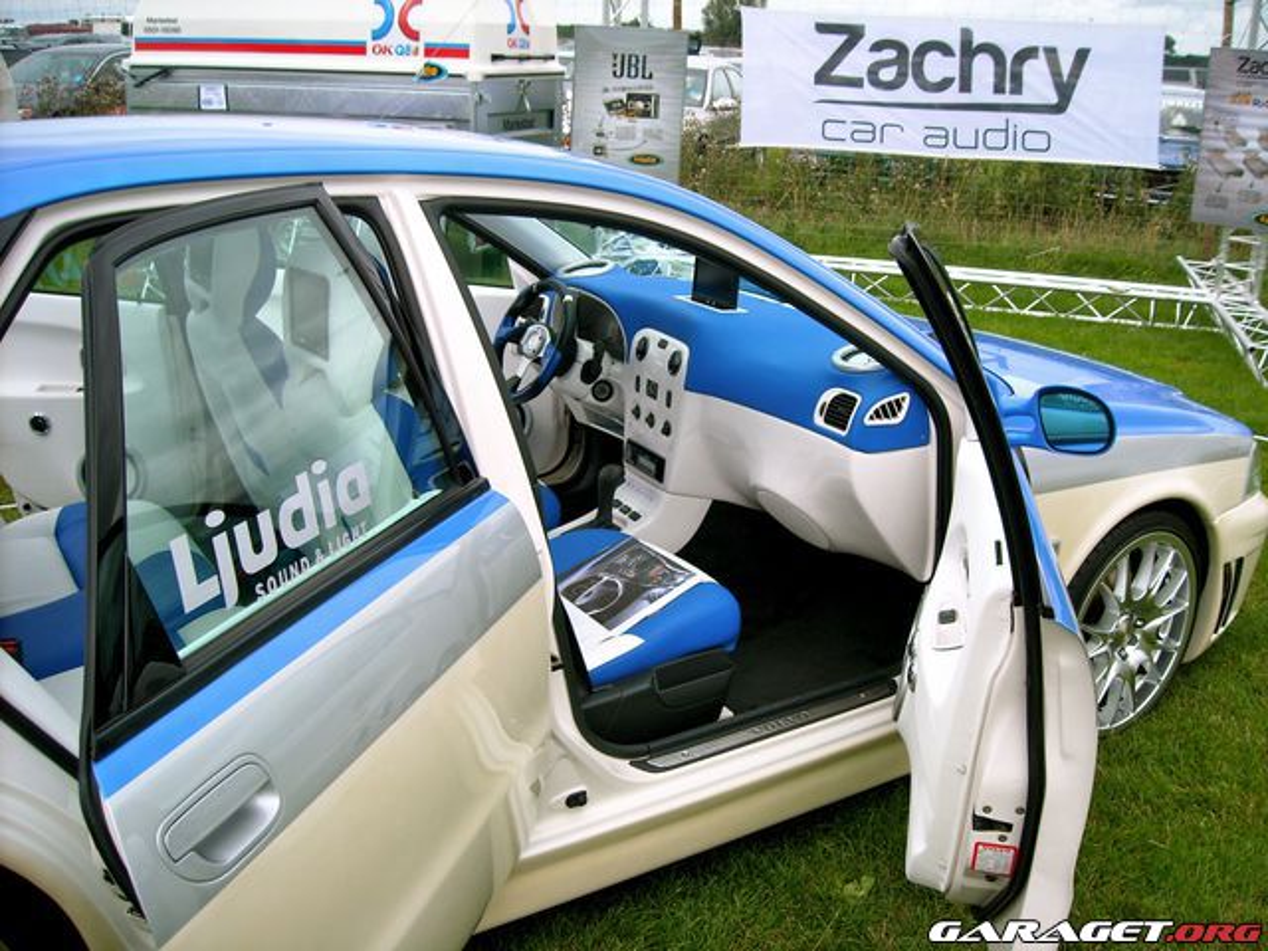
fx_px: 1282
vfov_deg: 40.7
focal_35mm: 35
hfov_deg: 52.6
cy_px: 476
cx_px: 634
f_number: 5.6
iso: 64
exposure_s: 1/125
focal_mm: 5.7
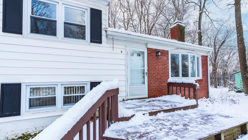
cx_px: 122
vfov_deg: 63.8
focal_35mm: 17
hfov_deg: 95.9
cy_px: 76
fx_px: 112
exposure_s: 1/80
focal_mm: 16
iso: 400
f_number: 9
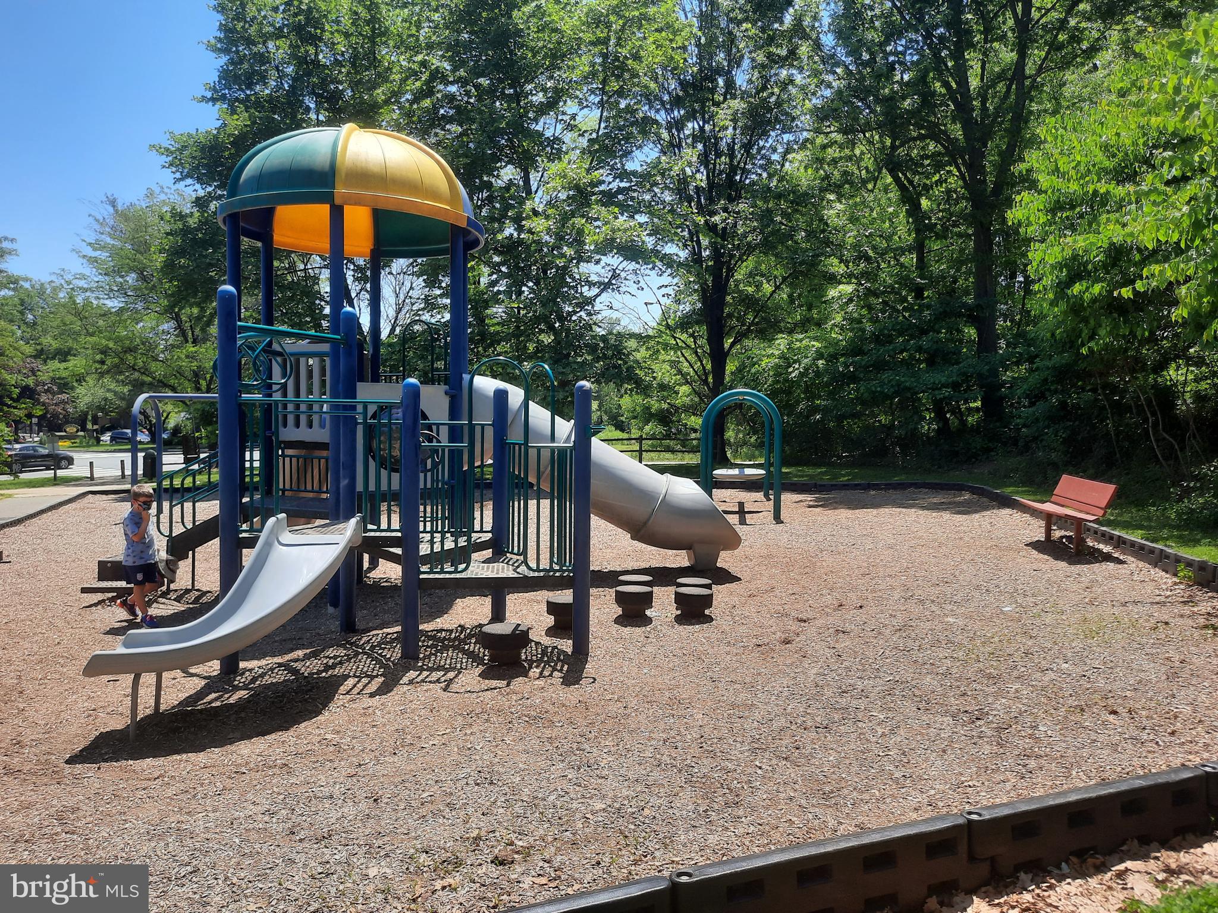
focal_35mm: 25
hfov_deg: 69.4
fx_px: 880
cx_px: 609
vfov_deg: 54.9
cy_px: 456
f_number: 2
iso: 32
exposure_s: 1/572
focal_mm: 4.6
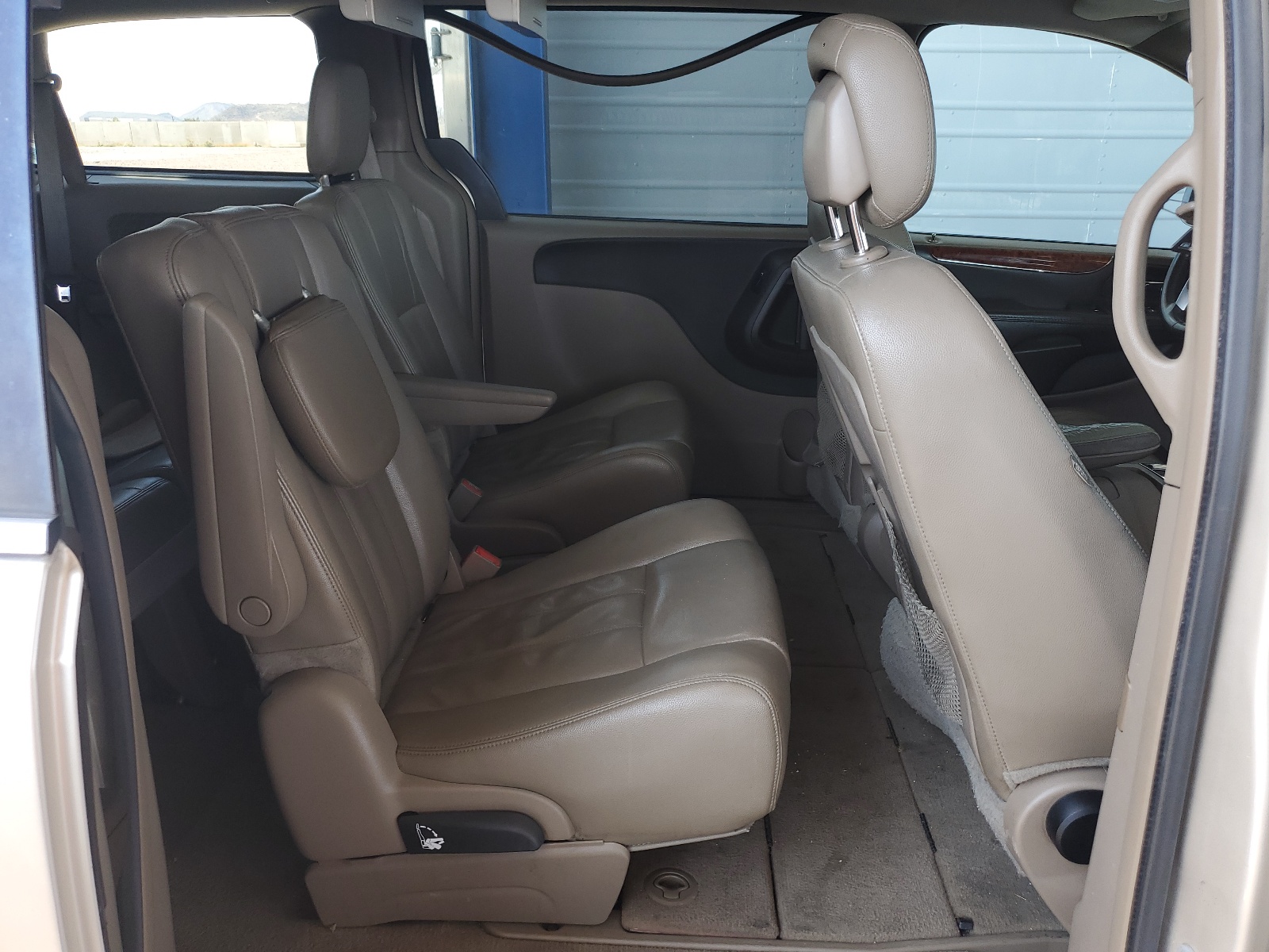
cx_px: 634
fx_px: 953
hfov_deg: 67.3
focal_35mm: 26
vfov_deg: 53.1
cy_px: 476
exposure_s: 1/141
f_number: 1.5
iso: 50
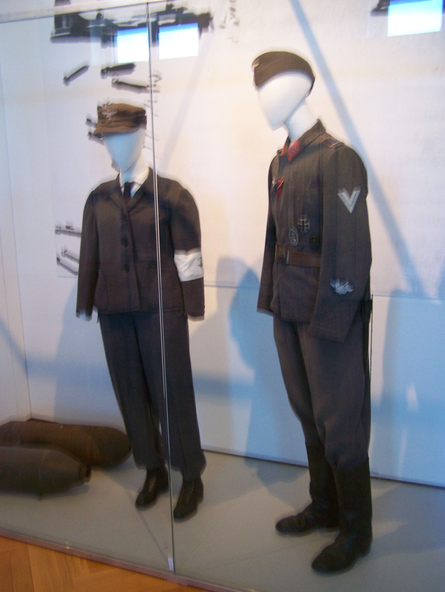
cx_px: 222
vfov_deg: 48.9
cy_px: 296
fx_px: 650
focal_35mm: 38
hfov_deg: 37.8
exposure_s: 1/8
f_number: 2.8
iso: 160
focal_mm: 6.3
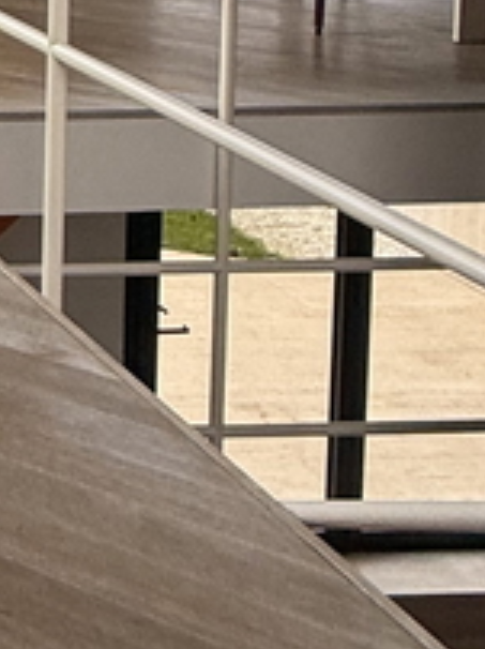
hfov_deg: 14.1
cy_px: -206
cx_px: -655
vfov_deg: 23.0
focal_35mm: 75
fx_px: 1404
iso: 50
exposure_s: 1/99
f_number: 2.2
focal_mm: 2.22
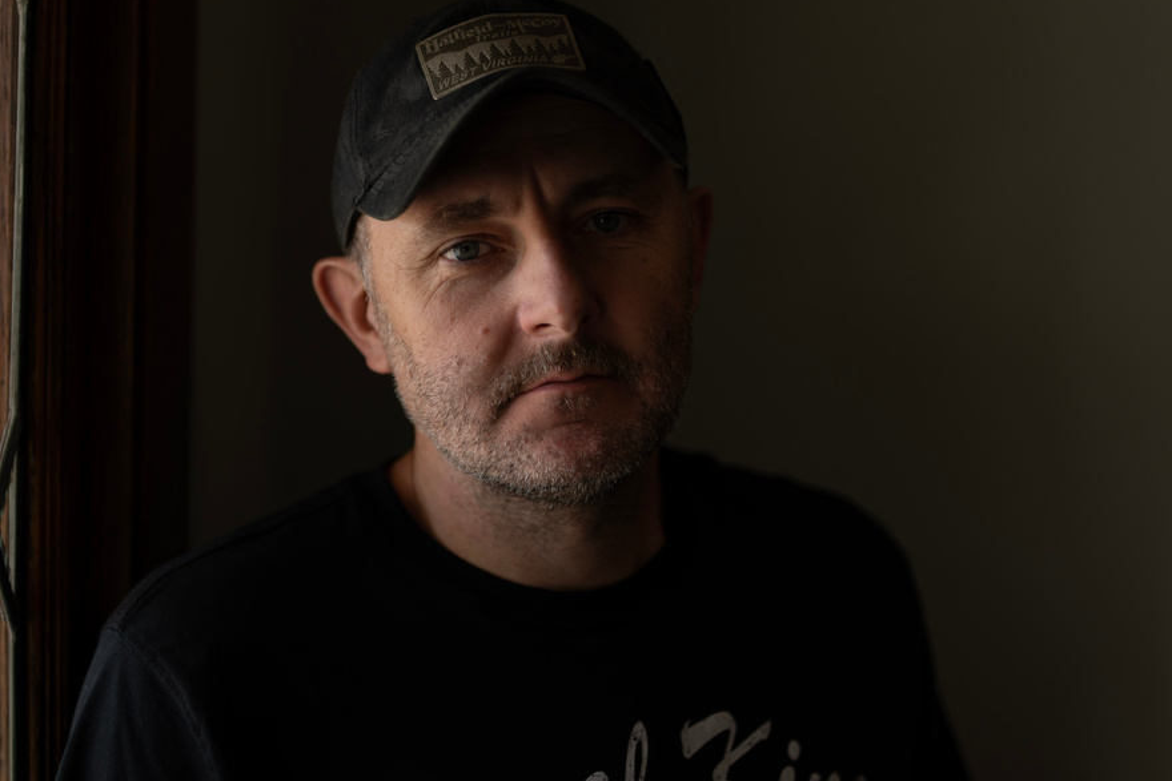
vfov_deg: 21.2
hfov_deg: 31.4
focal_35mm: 64
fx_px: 2084
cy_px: 373
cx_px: 522
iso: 125
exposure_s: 1/640
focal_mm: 55
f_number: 1.8
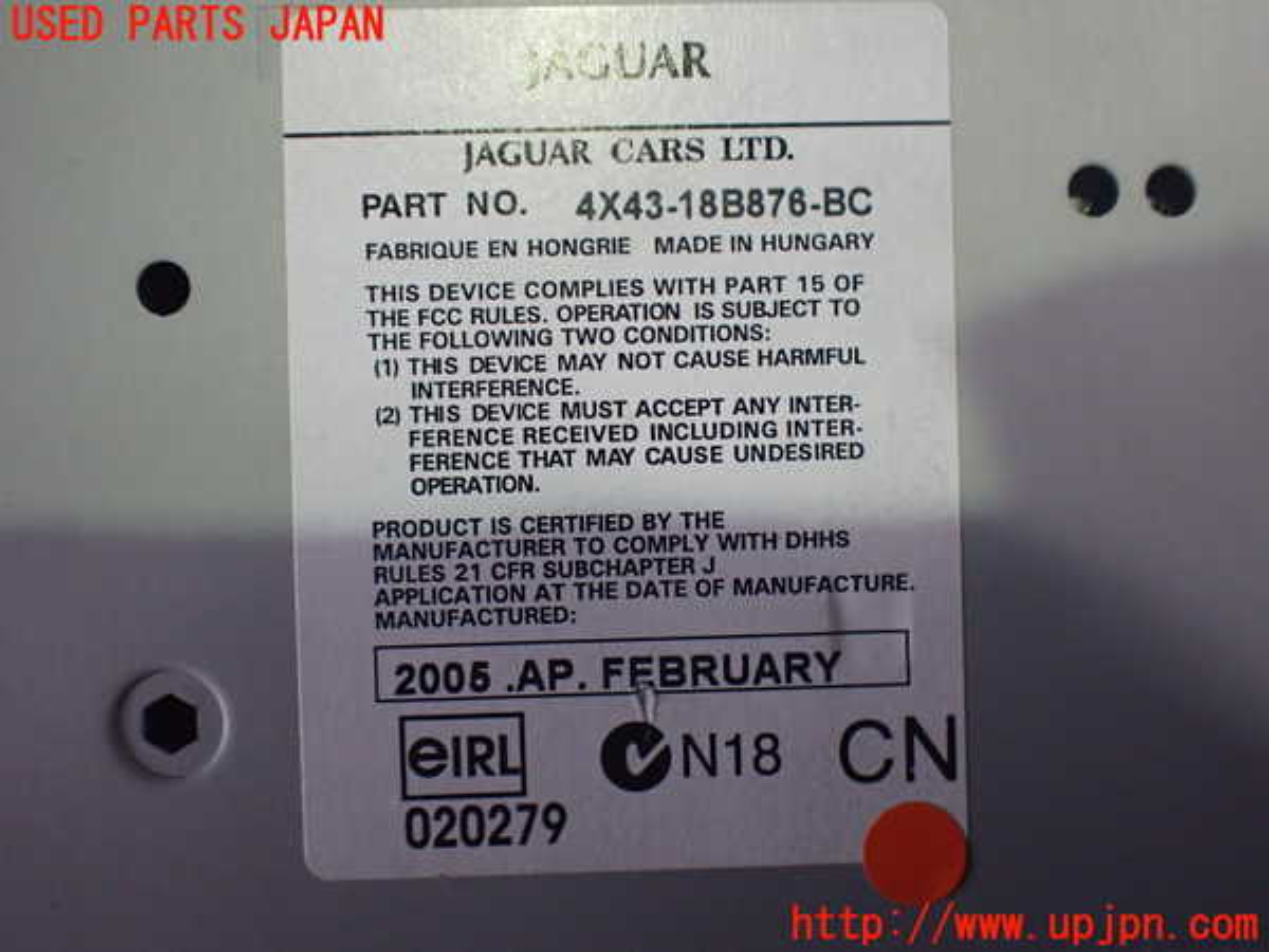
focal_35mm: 30
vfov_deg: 46.8
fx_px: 1100
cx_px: 634
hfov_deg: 60.0
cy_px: 476
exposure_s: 1/125
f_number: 2.3
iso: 800
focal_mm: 5.4
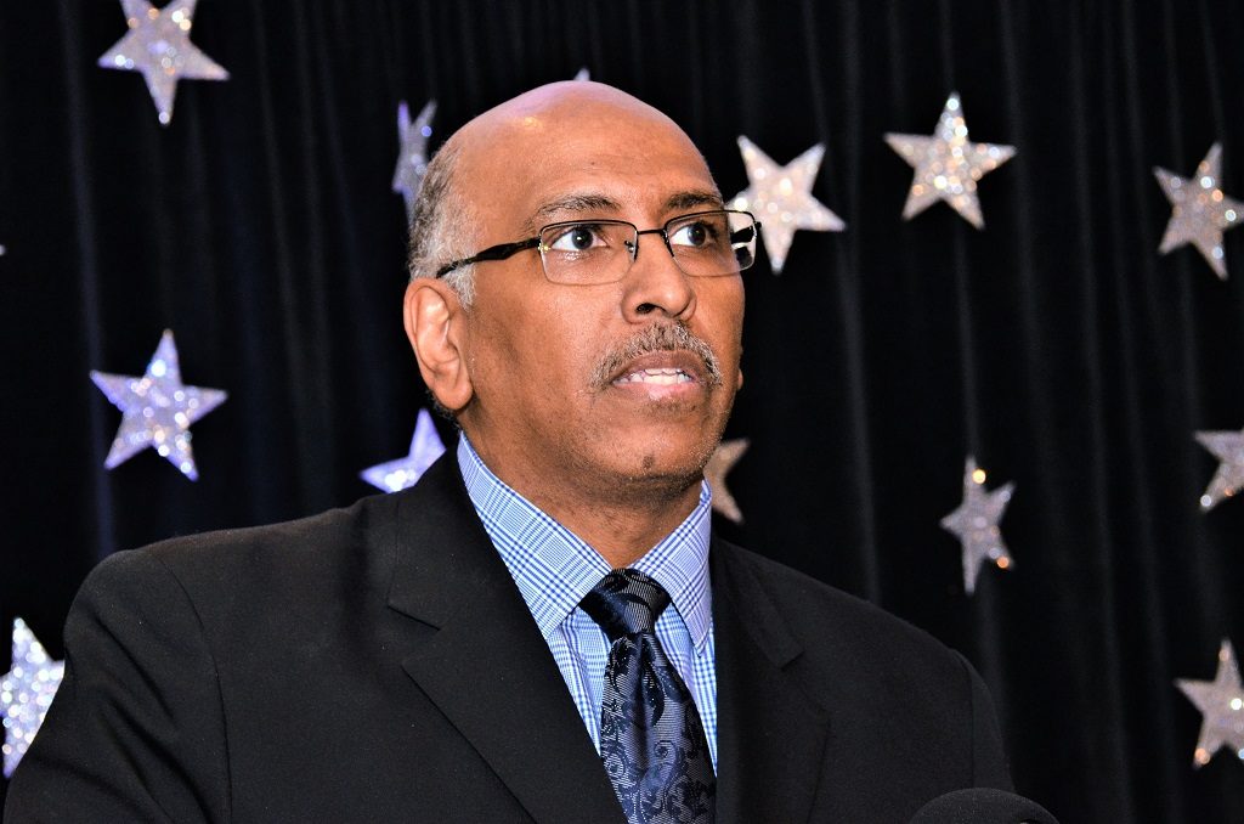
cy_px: 412
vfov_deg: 8.1
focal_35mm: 168
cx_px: 622
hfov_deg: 12.3
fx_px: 5793
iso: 1600
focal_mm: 112
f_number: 8
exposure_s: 1/60
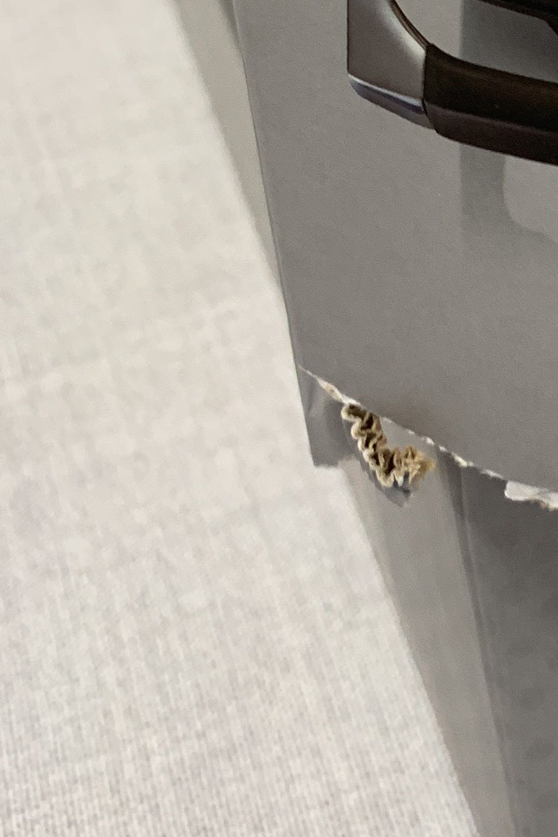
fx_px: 1930
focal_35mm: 83
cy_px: -122
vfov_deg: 22.8
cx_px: 930
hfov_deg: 14.8
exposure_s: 1/71
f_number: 1.8
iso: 100
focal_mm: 4.25
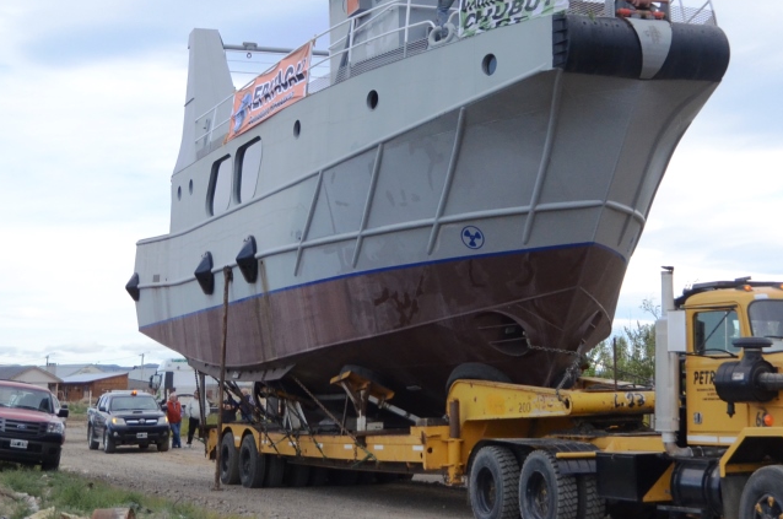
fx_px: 1516
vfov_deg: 19.4
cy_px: 167
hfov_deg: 28.8
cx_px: 517
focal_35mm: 70
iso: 1600
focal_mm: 29
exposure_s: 1/8000
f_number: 4.5
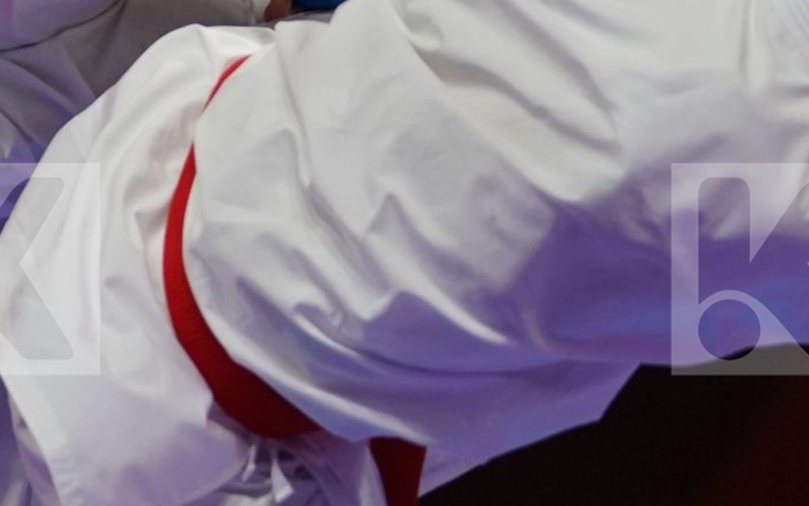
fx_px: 22842
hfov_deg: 2.0
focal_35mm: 1036
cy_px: -144
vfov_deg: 1.3
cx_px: -8
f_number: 4
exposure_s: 1/1000
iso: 2000
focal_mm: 262
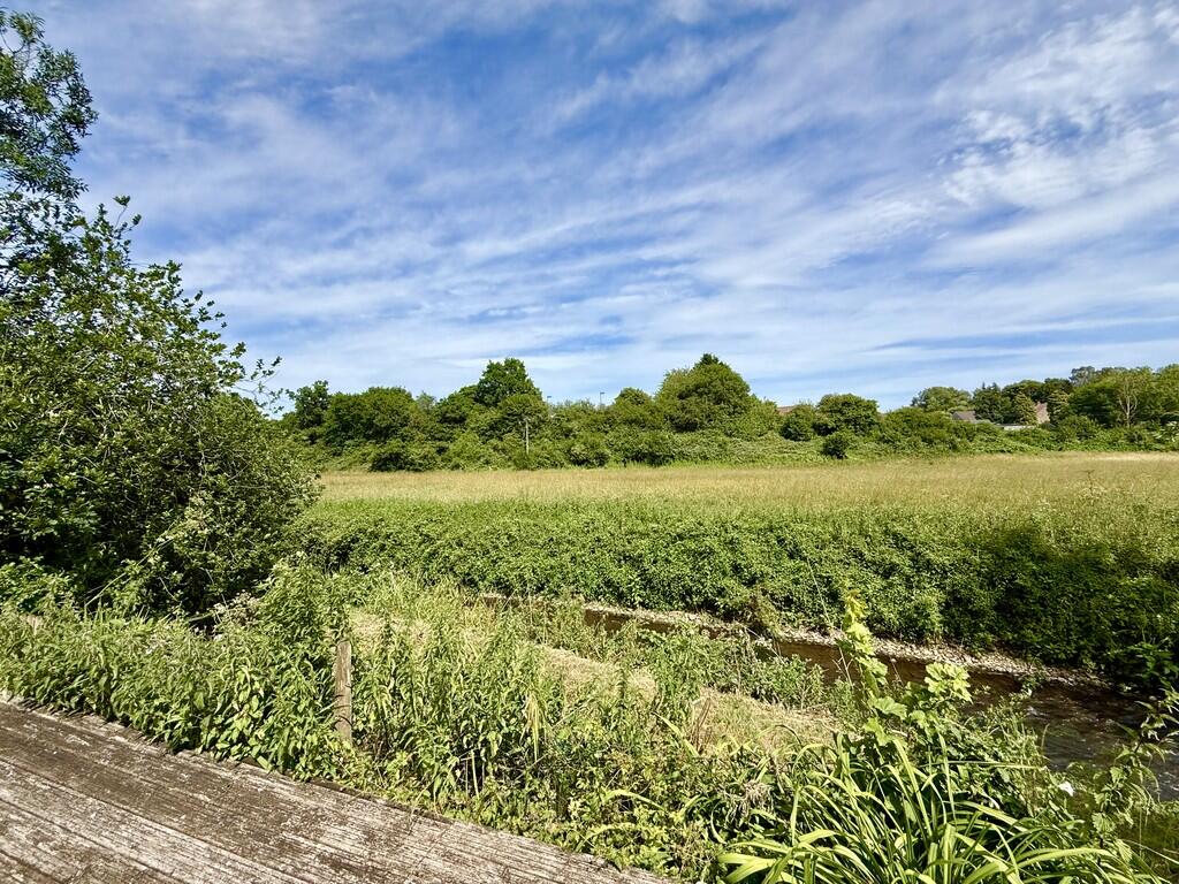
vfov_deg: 85.7
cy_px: 442
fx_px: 477
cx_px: 590
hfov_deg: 102.1
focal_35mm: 14
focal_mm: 2.22
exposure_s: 1/2092
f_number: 2.2
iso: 50
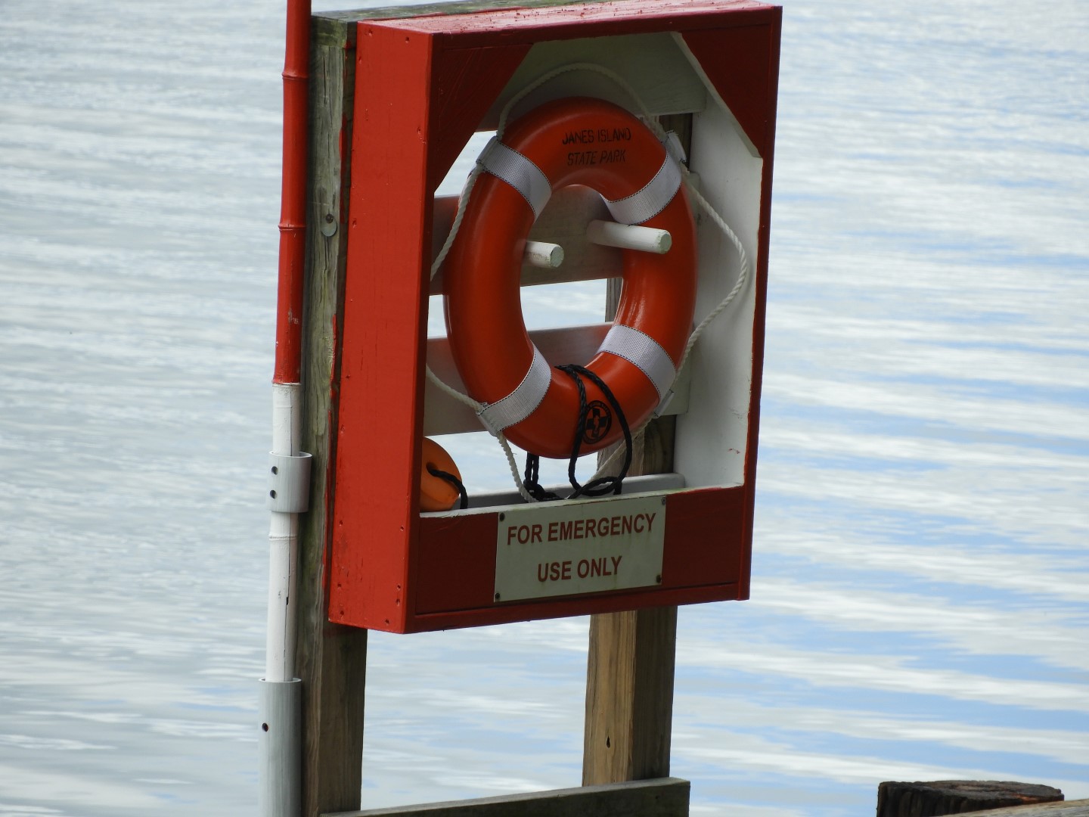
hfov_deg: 2.2
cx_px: 544
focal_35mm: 900
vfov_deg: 1.7
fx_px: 28313
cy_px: 408
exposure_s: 1/250
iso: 100
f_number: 5.6
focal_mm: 161.2
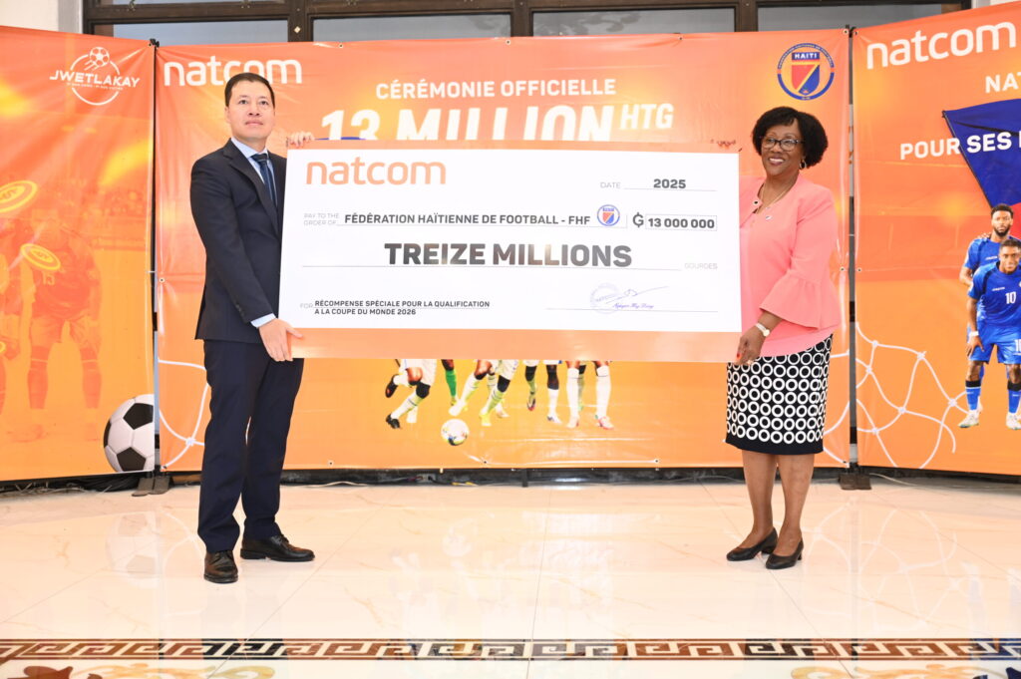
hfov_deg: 48.5
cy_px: 340
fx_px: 1134
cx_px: 510
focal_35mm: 40
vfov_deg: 33.3
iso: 800
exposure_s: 1/100
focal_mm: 40
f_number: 2.8
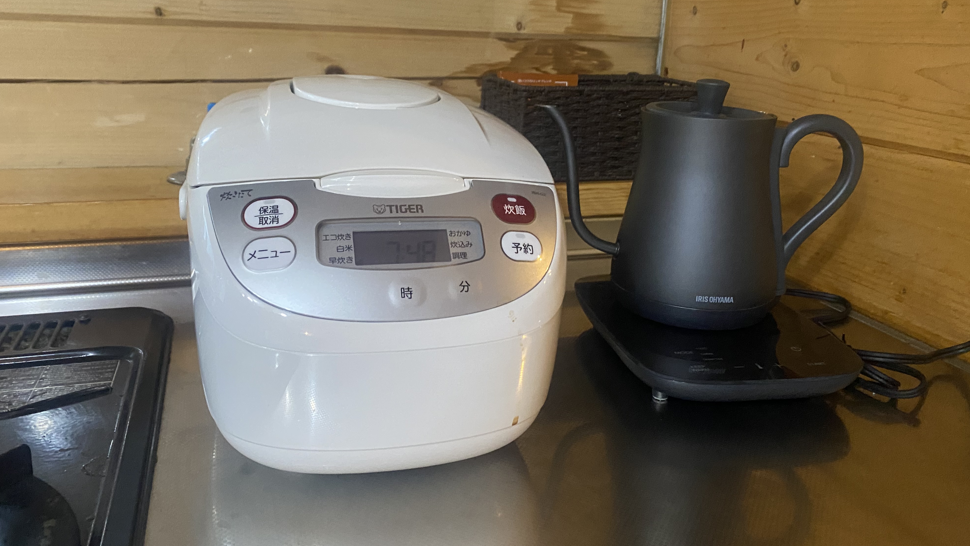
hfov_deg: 66.1
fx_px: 746
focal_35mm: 29
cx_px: 484
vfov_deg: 39.9
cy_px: 200
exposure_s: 1/49
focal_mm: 4.25
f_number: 1.8
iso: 500
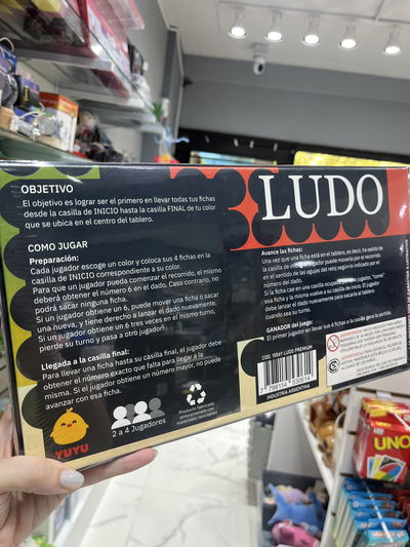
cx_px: 205
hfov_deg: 53.1
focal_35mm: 26
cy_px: 274
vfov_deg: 67.3
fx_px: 410
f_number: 1.6
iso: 80
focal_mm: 5.1
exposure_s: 1/121
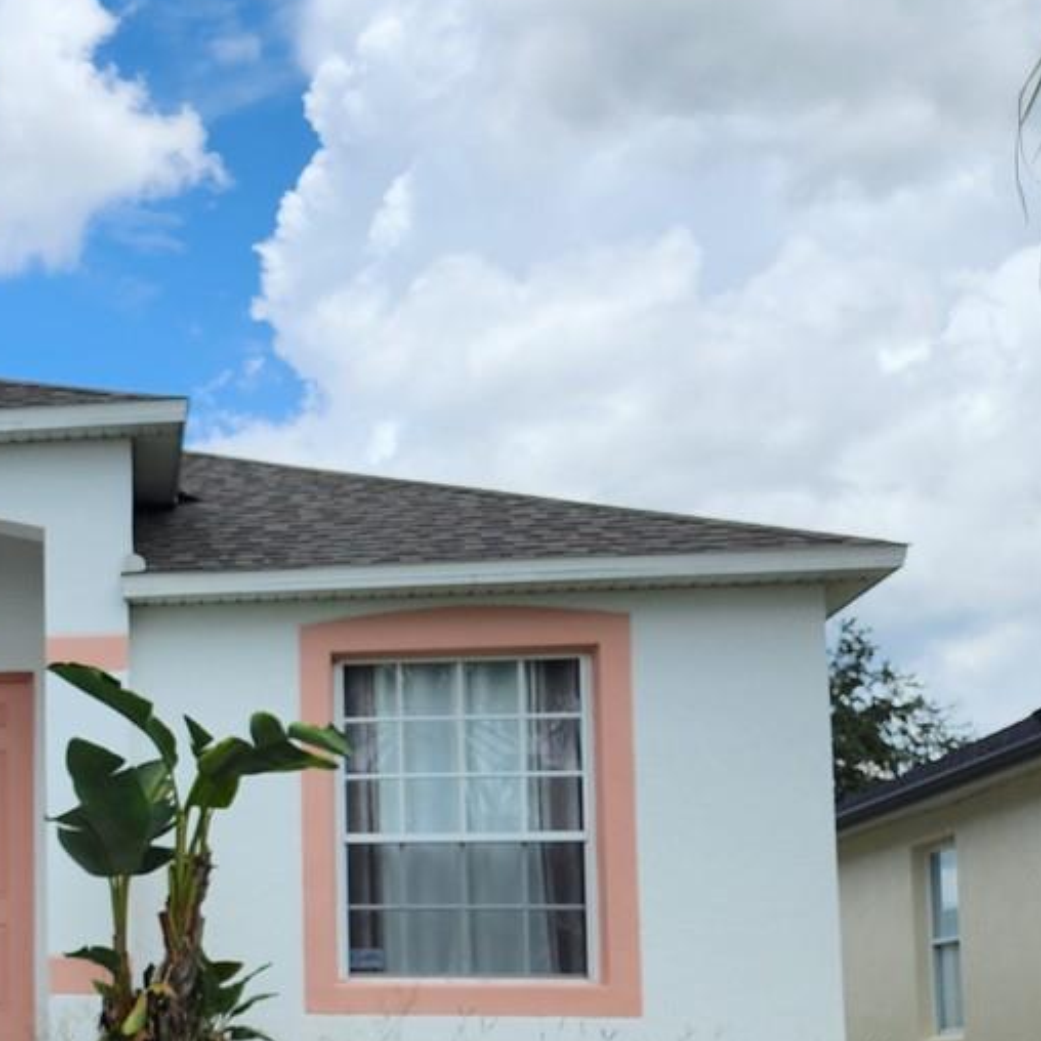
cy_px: 869
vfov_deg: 26.3
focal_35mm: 64
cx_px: -355
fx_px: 2178
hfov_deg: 23.4
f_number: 1.8
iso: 20
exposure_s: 1/2038
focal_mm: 5.4
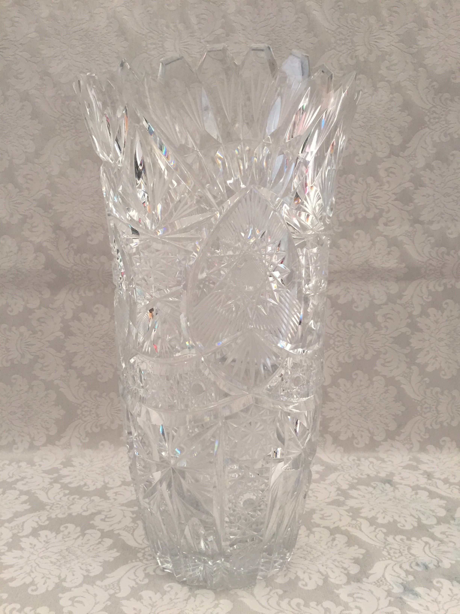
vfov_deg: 61.7
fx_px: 514
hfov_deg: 48.2
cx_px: 230
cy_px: 307
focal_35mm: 29
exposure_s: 1/33
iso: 64
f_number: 2.2
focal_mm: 4.15
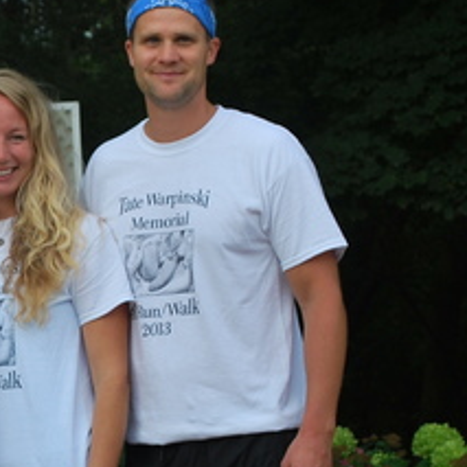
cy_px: 273
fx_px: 2900
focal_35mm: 190
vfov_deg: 9.2
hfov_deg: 9.1
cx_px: -132
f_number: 5.3
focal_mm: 44
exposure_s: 1/200
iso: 100
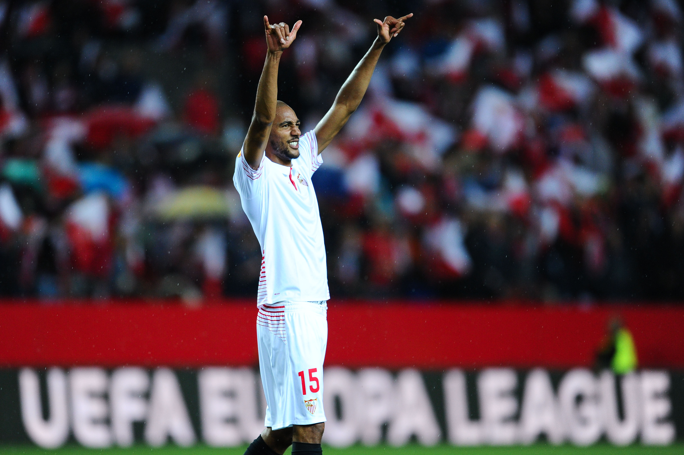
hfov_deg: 5.2
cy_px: 228
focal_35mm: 400
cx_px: 342
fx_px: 7595
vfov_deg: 3.4
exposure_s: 1/1000
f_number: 2.8
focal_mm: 400
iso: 2000
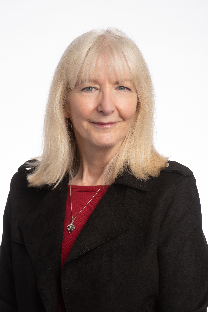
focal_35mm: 200
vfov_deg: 10.3
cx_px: 104
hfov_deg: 6.9
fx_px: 1732
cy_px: 156
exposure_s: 1/125
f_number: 8
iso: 125
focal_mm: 200
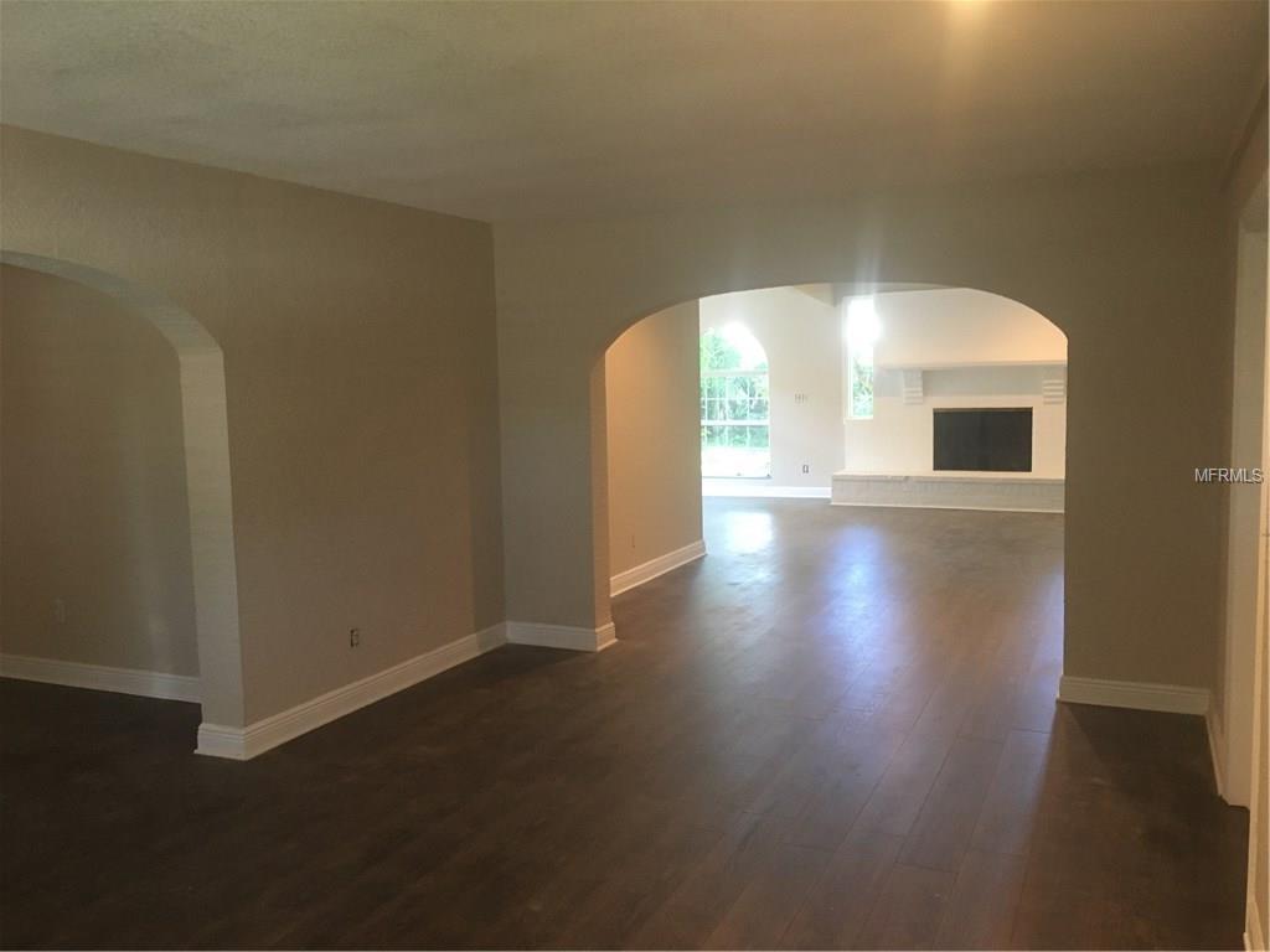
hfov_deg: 61.7
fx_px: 1064
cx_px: 635
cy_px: 476
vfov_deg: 48.2
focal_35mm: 29
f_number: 2.2
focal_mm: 4.15
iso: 160
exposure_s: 1/30
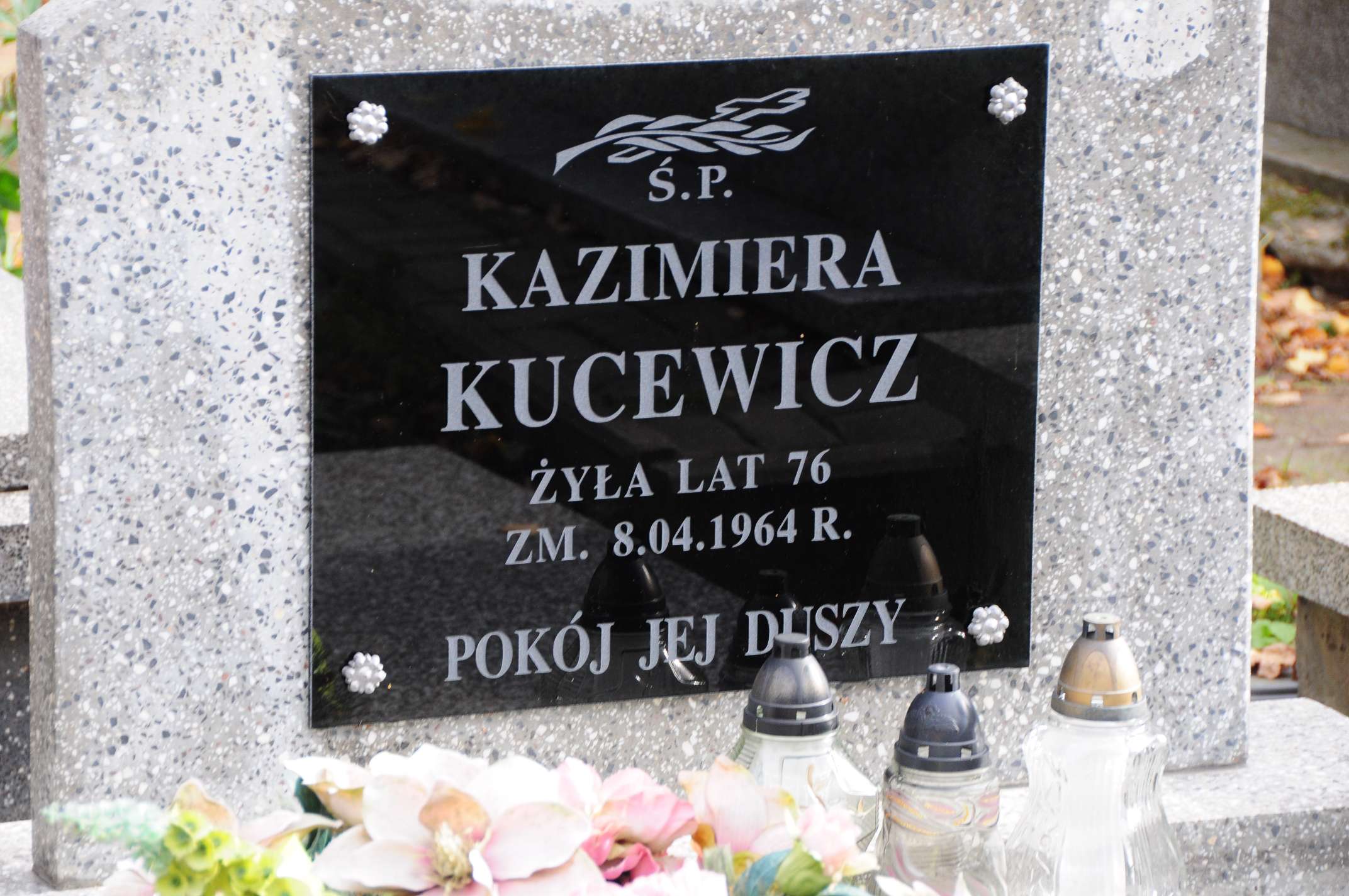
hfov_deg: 13.1
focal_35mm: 158
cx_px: 674
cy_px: 448
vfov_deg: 8.7
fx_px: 5895
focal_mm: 105
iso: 500
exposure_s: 1/250
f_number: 7.1
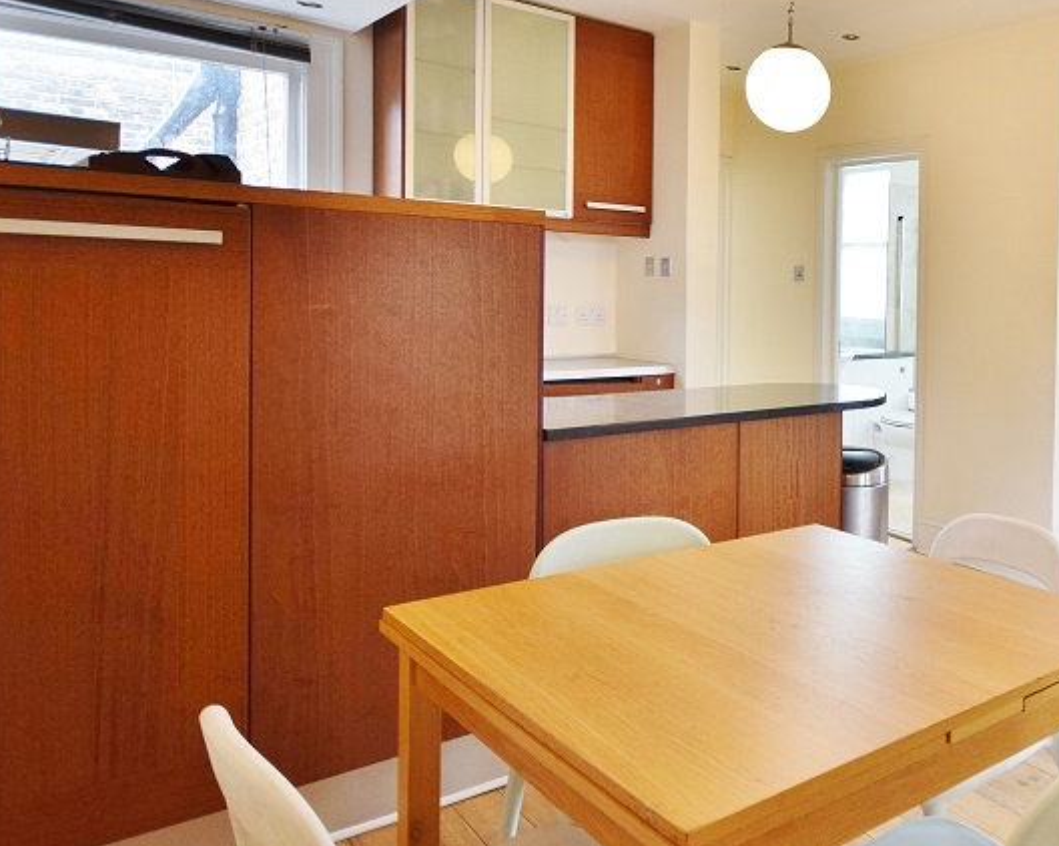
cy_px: 329
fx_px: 877
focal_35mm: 28
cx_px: 935
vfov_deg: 51.1
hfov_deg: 54.9
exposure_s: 1/60
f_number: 4
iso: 450
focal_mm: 10
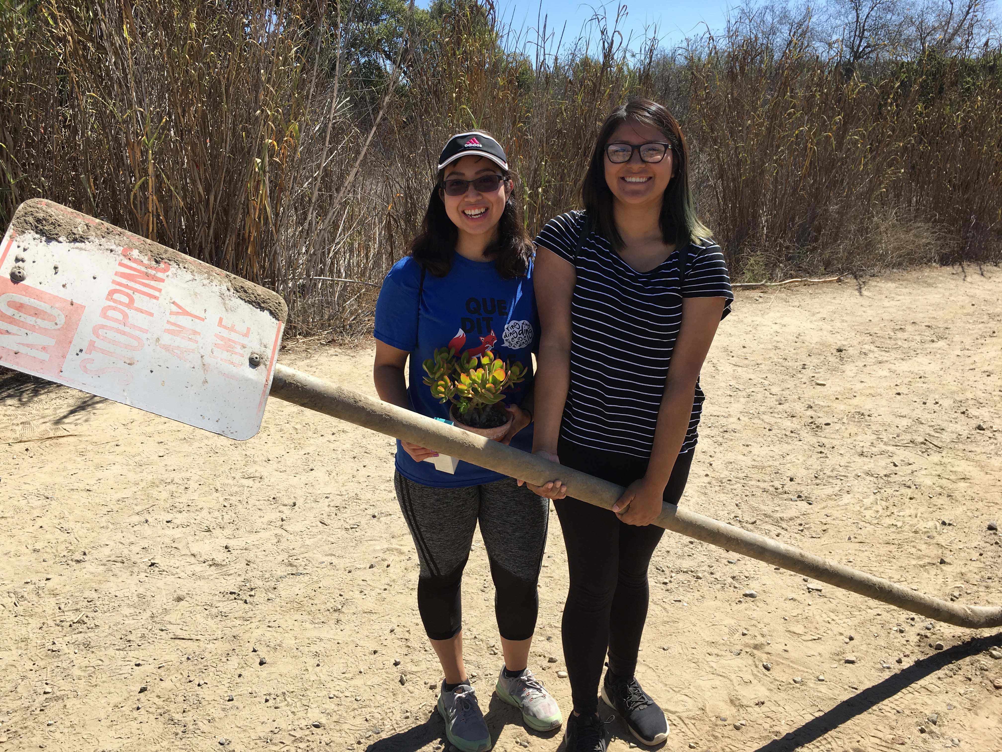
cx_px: 501
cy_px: 376
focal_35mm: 29
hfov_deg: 61.7
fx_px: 839
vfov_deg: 48.2
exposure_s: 1/962
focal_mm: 4.15
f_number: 2.2
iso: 25
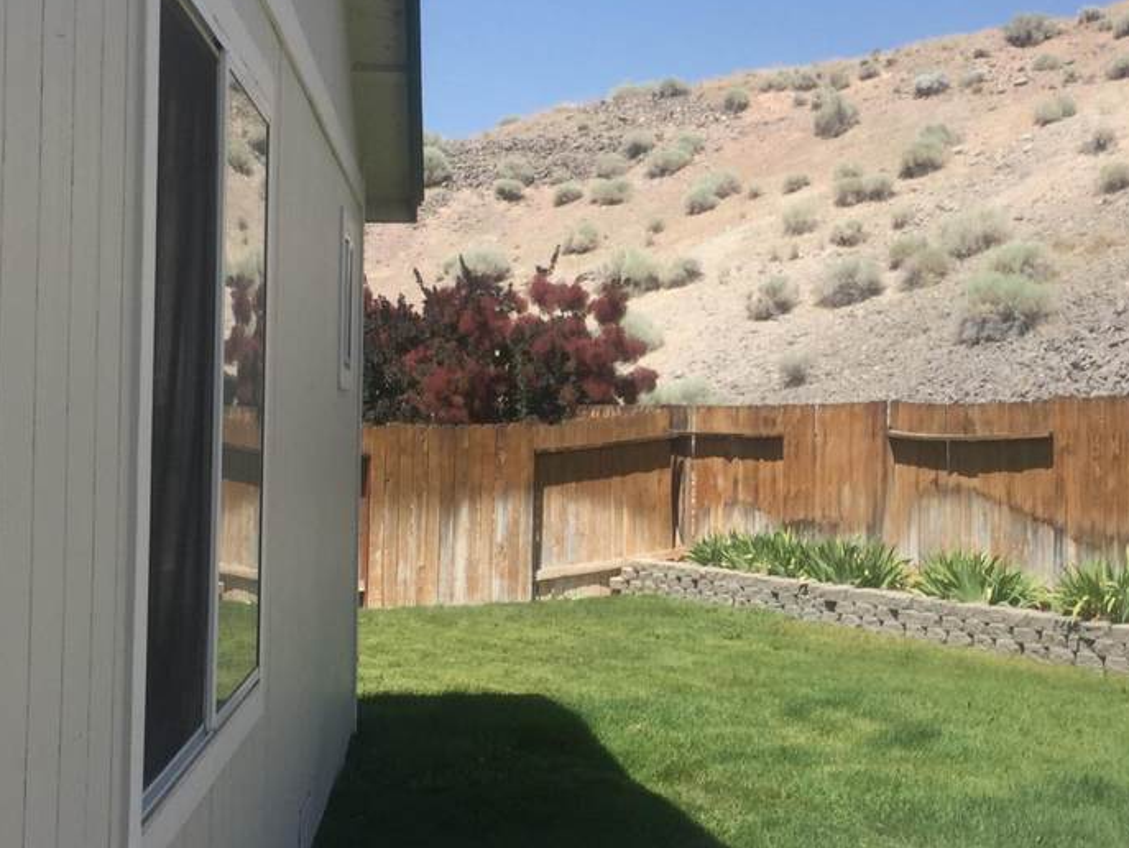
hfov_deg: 35.5
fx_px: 1762
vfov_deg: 27.1
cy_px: 429
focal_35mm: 54
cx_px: 652
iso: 32
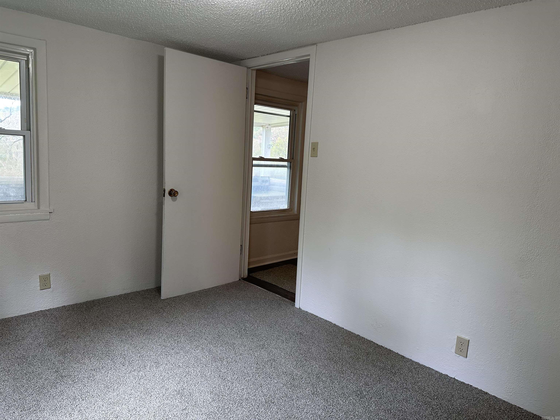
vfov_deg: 56.8
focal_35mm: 24
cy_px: 210
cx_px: 280
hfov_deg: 71.6
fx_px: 388
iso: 125
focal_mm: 6.86
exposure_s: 1/120
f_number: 1.78
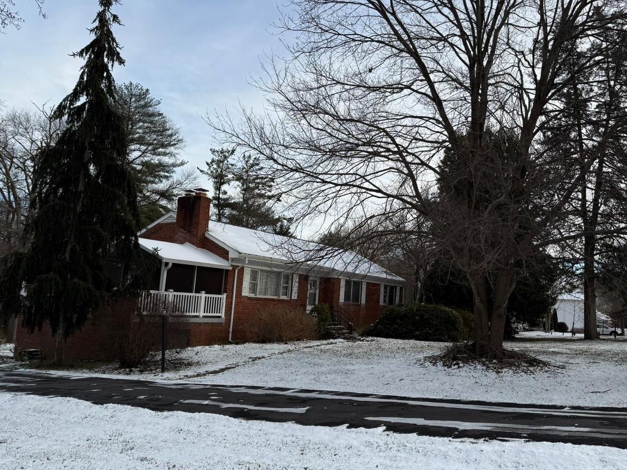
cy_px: 248
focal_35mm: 31
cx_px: 375
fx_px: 561
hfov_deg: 57.9
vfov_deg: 45.4
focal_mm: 6.76
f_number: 1.78
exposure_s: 1/2907
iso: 80
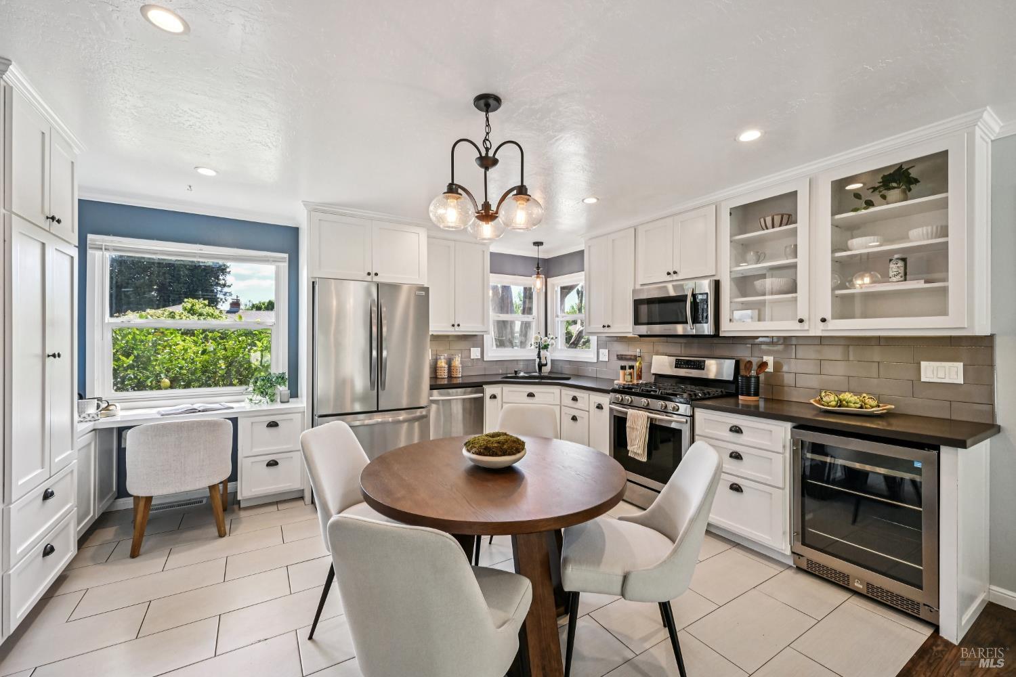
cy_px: 338
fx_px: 423
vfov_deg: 77.3
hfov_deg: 100.4
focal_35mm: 15
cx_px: 508
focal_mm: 15
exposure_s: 1/100
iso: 1600
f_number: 13
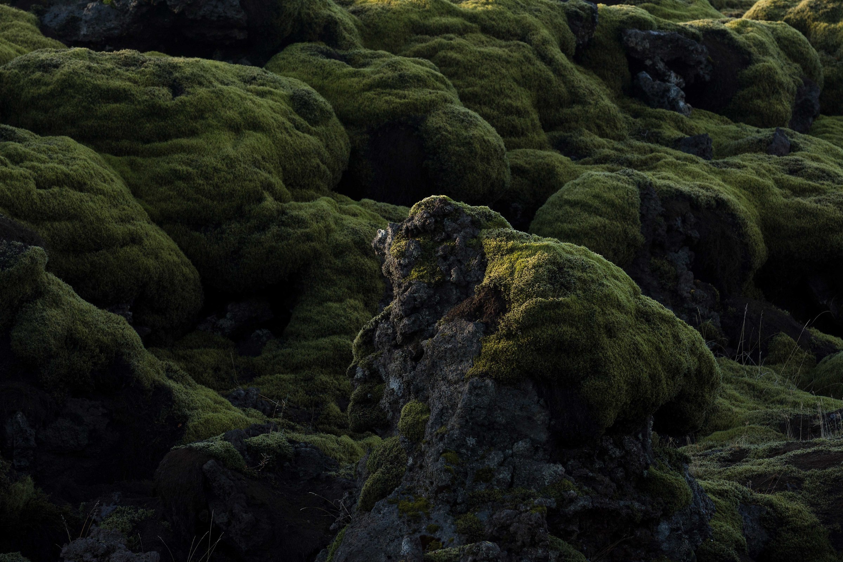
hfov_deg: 8.1
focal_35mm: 255
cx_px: 422
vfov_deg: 5.4
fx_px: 5971
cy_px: 281
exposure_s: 1/320
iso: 320
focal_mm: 170
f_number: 7.1
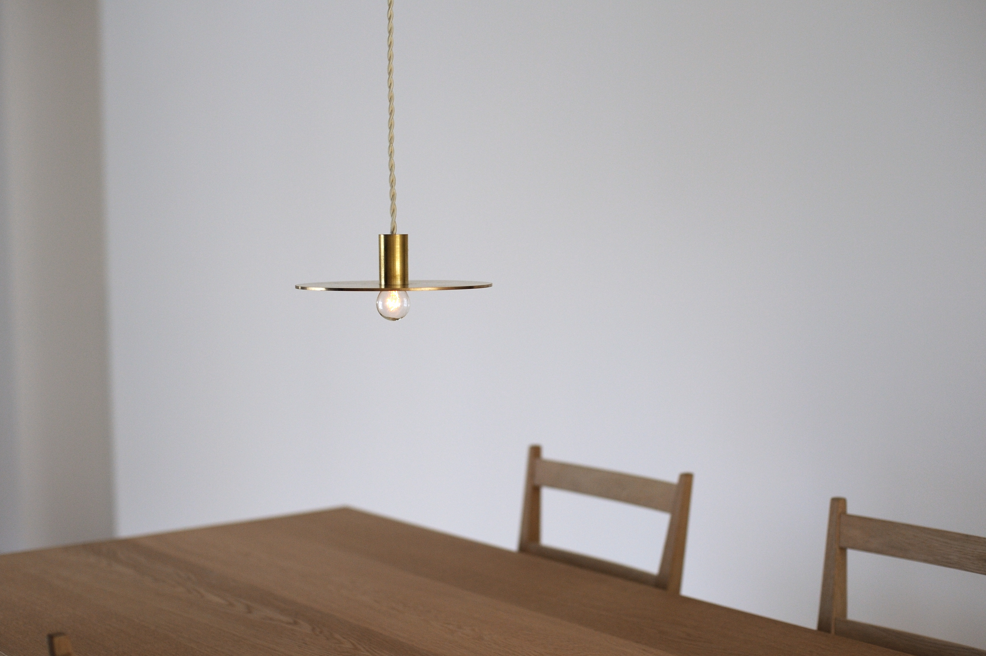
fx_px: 1451
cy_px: 326
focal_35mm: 53
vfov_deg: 25.5
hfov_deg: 37.5
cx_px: 483
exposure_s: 1/2000
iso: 500
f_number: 2.5
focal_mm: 50
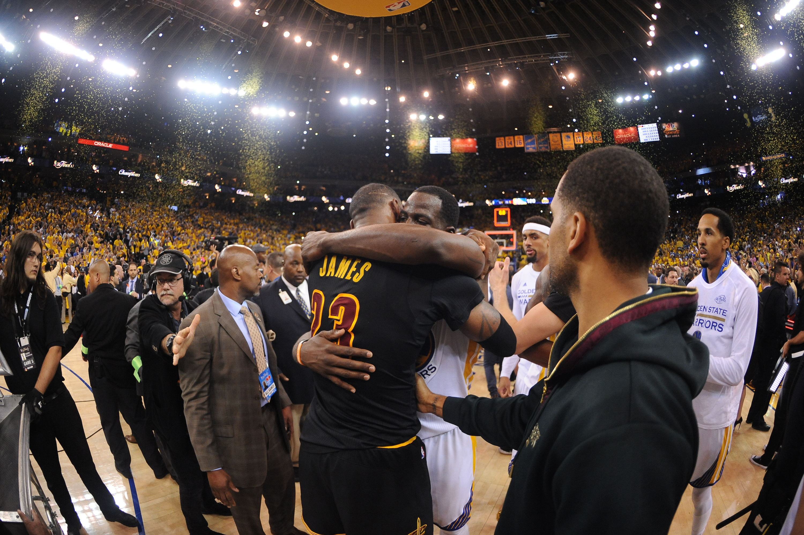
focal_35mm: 16
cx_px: 402
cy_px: 268
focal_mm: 16
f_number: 3.2
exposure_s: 1/800
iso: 2500
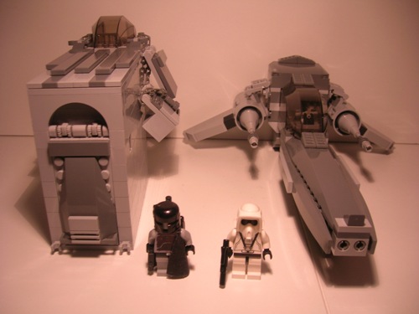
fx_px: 412
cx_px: 210
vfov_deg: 41.8
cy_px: 157
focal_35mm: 34
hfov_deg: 54.0
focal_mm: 5.7
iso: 50
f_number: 2.9
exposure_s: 1/40.2
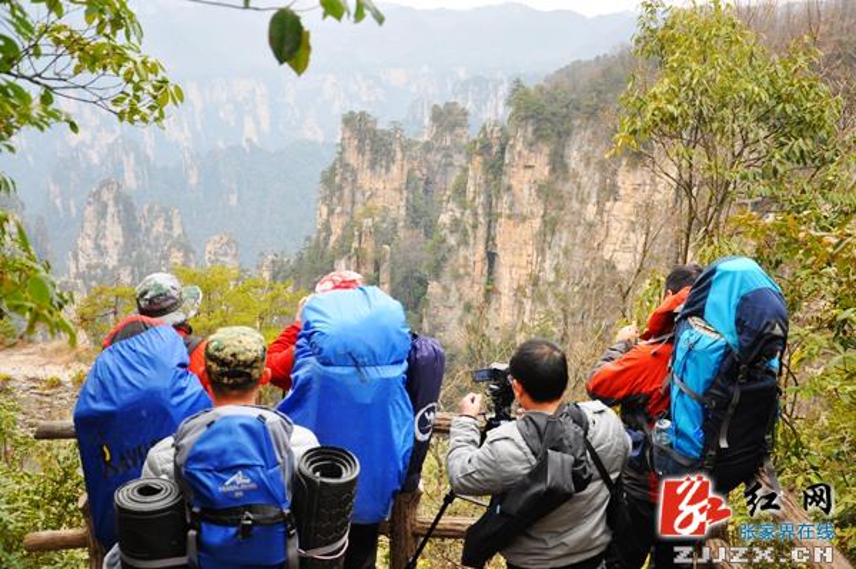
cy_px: 284
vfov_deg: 35.4
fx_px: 891
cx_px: 428
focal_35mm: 38
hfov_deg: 51.3
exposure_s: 1/100
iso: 200
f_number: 5
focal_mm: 25
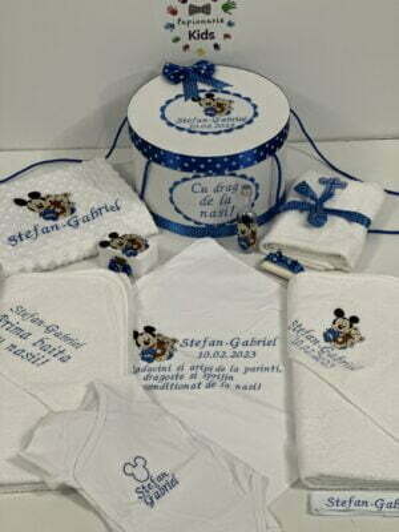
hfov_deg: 19.1
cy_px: 266
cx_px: 200
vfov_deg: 25.3
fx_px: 1183
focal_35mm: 77
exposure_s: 1/25
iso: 400
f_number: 2.8
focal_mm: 9
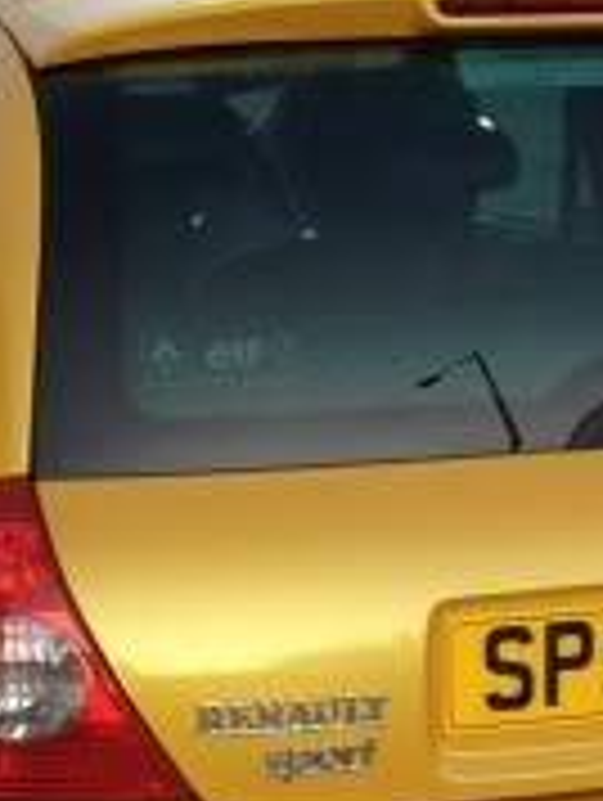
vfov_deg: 12.6
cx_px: 302
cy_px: 495
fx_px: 3638
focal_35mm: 157
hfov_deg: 9.5
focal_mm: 4.3
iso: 80
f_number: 2.4
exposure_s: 1/120
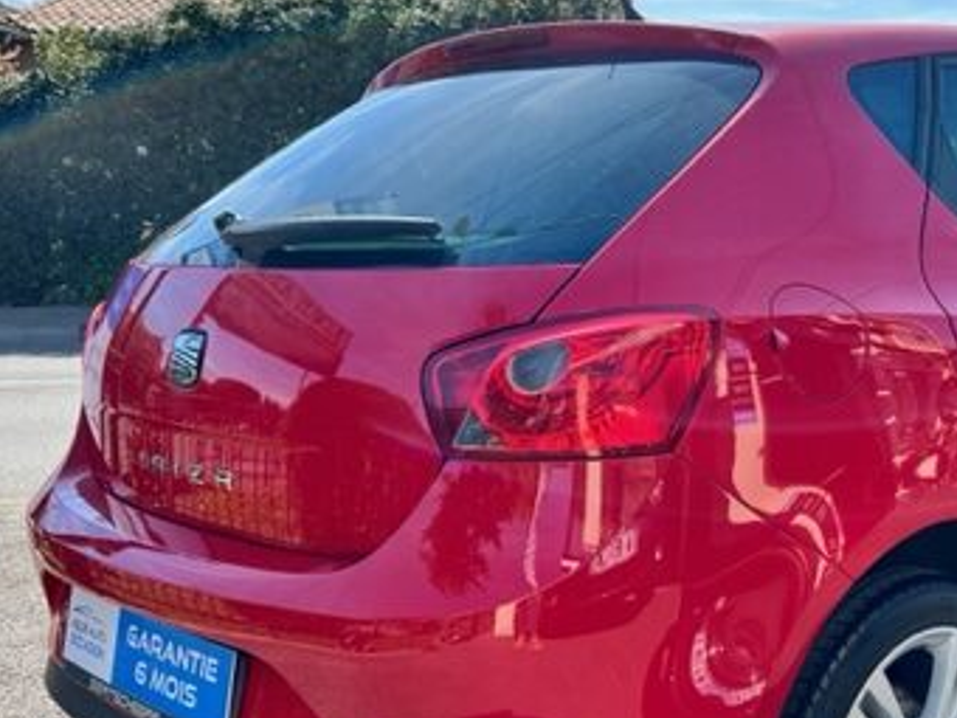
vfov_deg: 29.7
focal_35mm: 49
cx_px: 850
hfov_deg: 36.6
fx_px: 1355
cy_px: 394
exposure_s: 1/1468
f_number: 1.5
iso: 50
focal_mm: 5.7
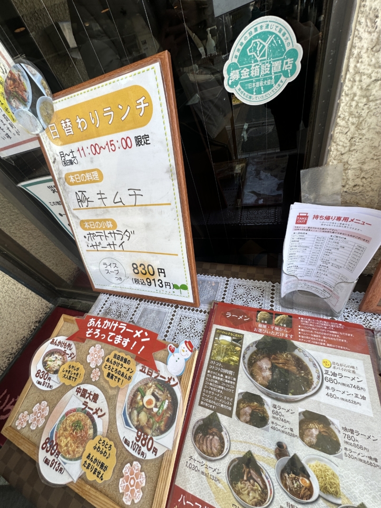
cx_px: 190
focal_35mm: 14
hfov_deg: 85.7
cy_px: 254
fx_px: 205
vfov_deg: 102.1
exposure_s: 1/99
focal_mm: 2.22
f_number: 2.2
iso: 40
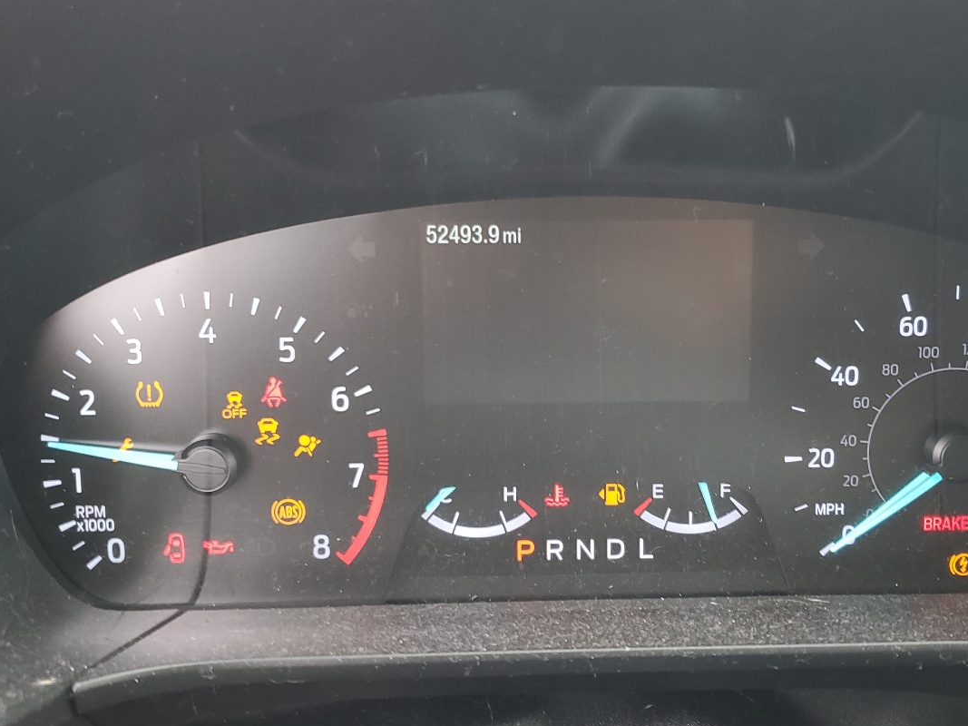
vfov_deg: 36.8
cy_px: 354
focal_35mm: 39
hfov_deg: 47.7
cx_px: 549
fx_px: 1090
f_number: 1.5
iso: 59
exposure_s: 1/60.2
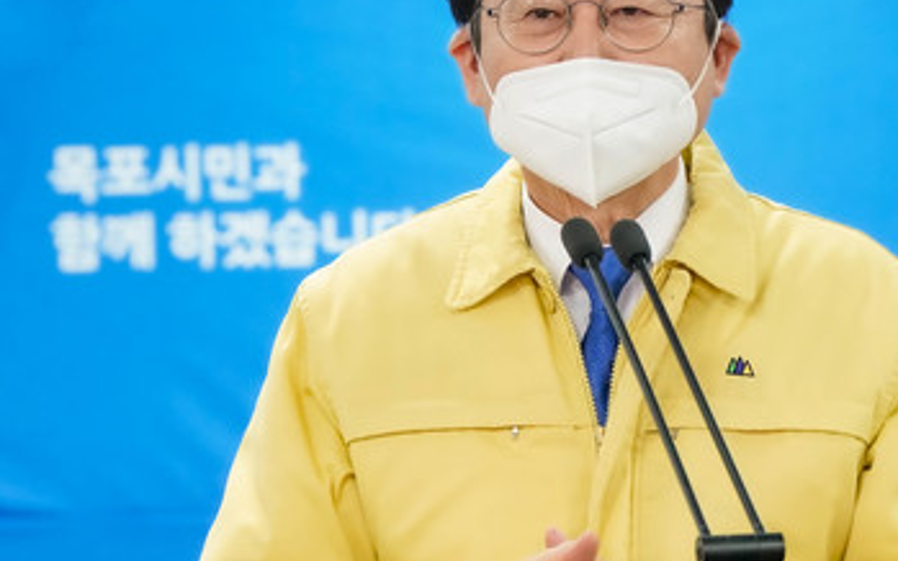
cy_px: 293
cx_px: 566
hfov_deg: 10.0
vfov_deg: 6.2
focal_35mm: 210
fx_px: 5139
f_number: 7.1
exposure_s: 1/160
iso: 5000
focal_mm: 120
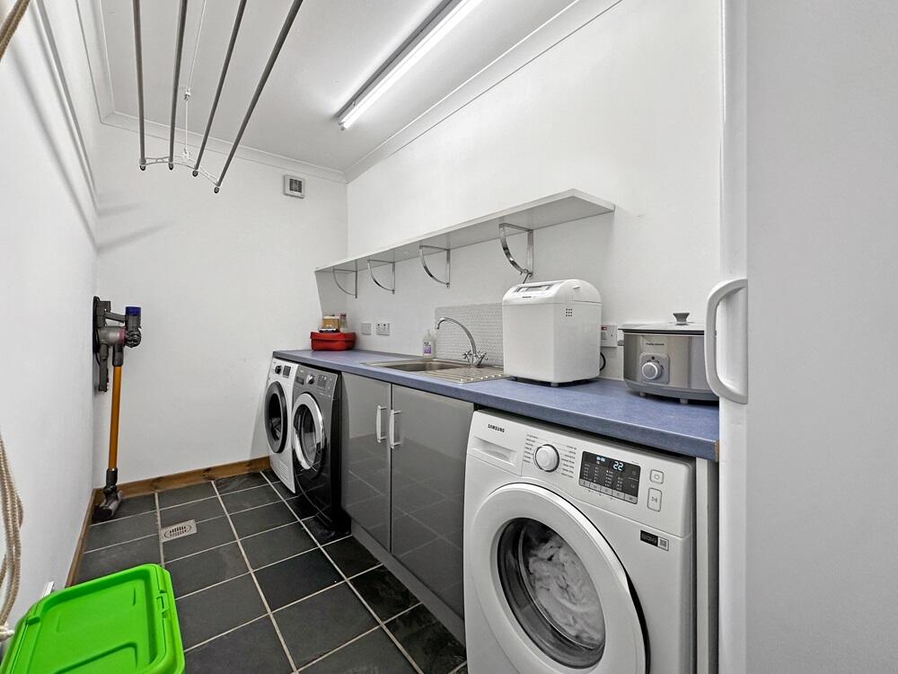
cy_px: 337
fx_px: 363
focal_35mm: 14
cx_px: 449
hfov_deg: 102.1
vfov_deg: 85.7
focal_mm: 2.22
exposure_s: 1/100
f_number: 2.2
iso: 100
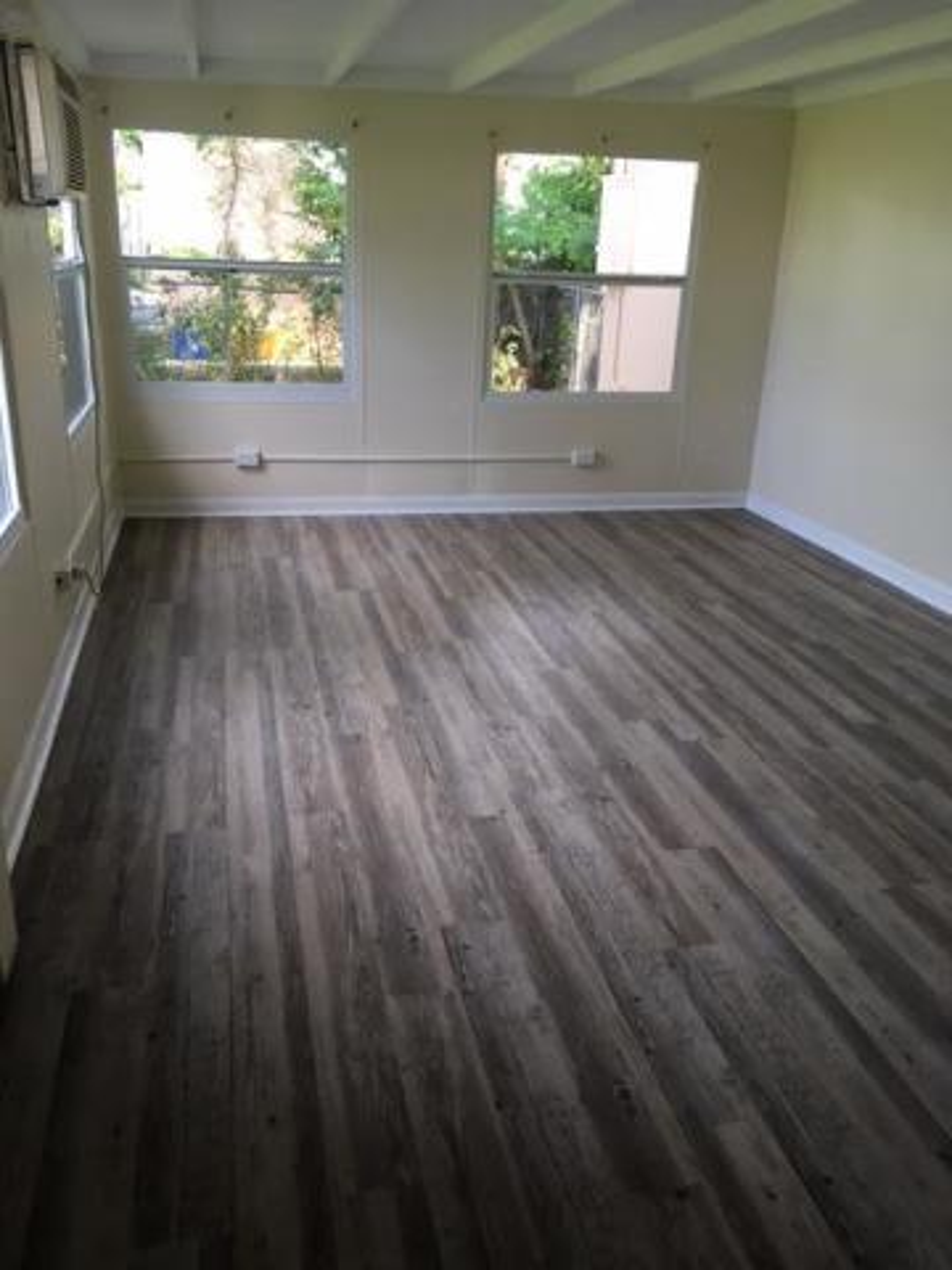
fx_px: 1063
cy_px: 635
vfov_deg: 61.7
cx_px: 476
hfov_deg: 48.2
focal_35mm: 29
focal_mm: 4.15
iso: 25
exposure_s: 1/40
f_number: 2.2
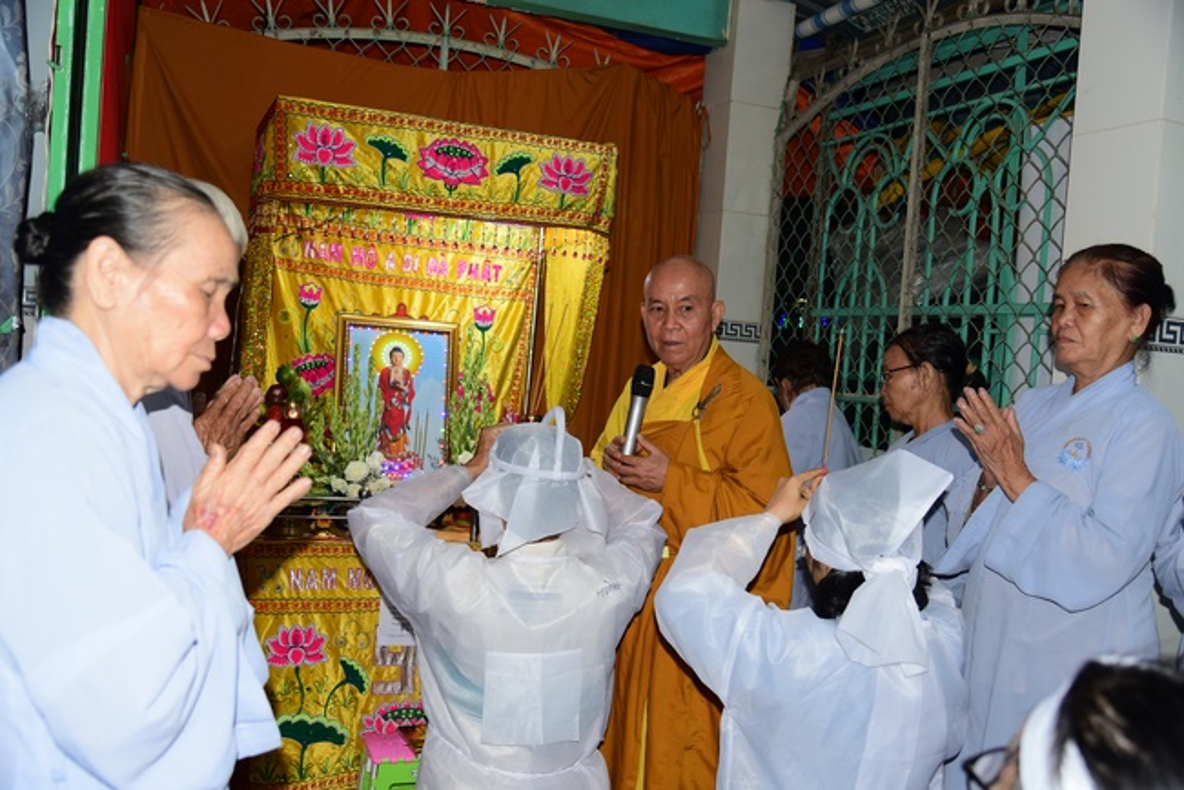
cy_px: 395
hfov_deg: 58.7
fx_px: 1053
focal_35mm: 32
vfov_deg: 41.2
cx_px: 592
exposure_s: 1/60
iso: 320
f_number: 4
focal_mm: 32
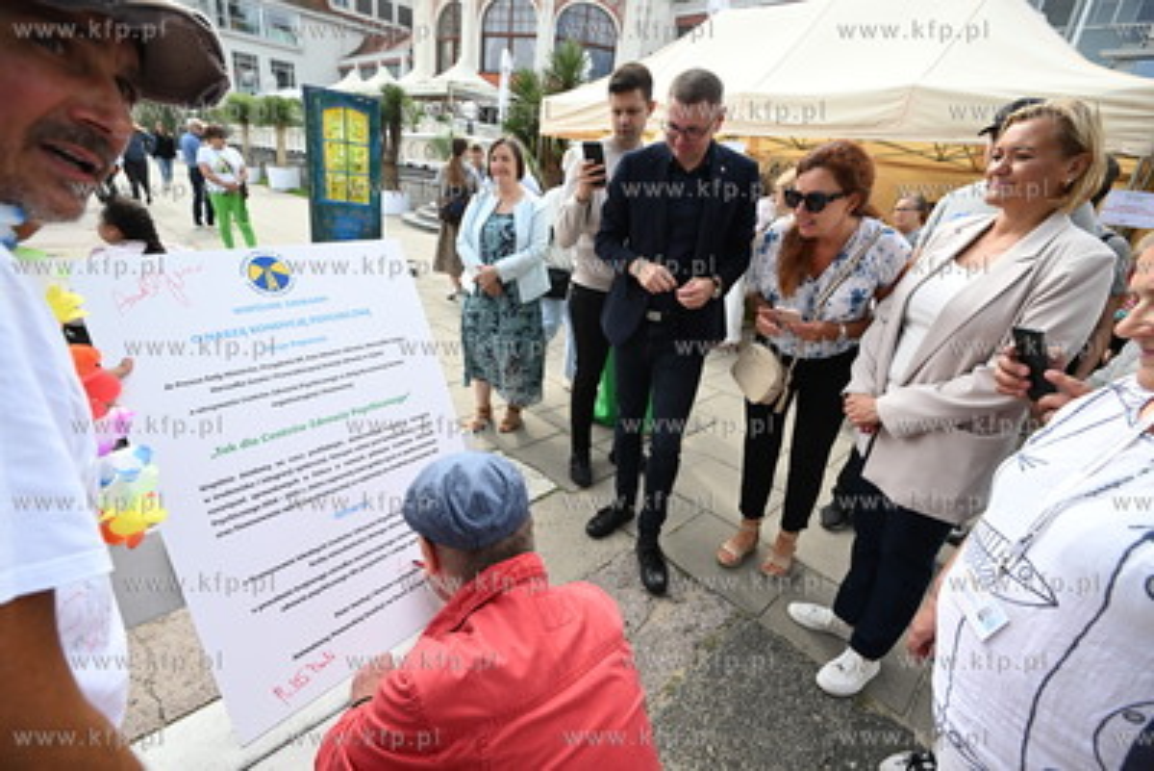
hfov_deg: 96.7
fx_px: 513
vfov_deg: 73.8
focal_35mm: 16
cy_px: 386
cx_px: 577
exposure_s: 1/1250
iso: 500
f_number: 5.6
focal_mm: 16
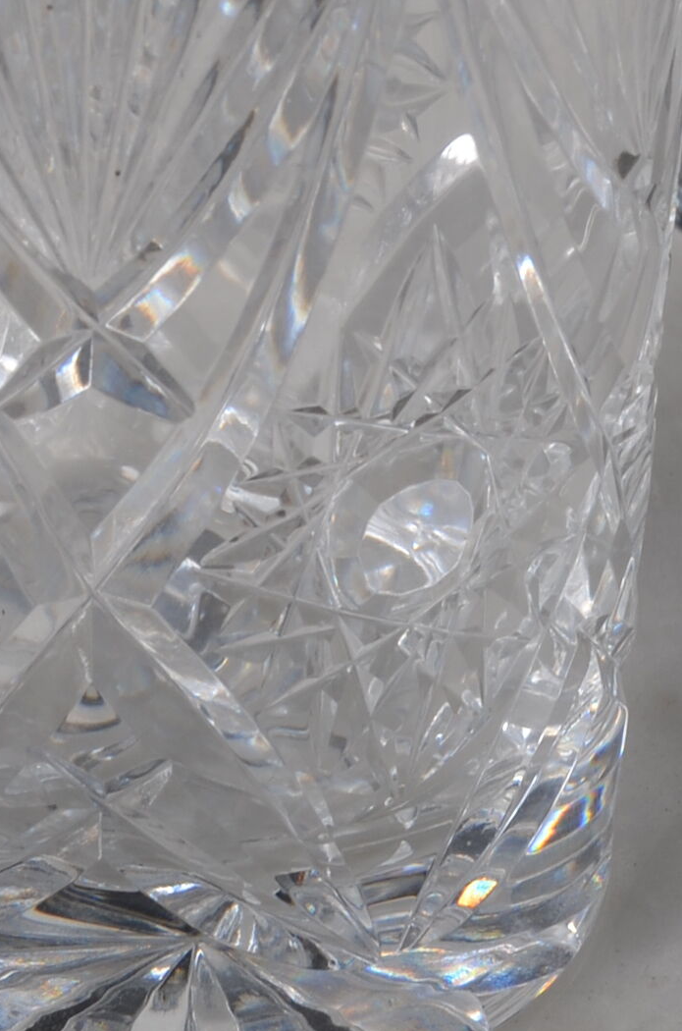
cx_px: 488
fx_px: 7539
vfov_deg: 7.7
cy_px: -512
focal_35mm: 264
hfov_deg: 5.2
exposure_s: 1/100
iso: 100
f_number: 14
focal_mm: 50
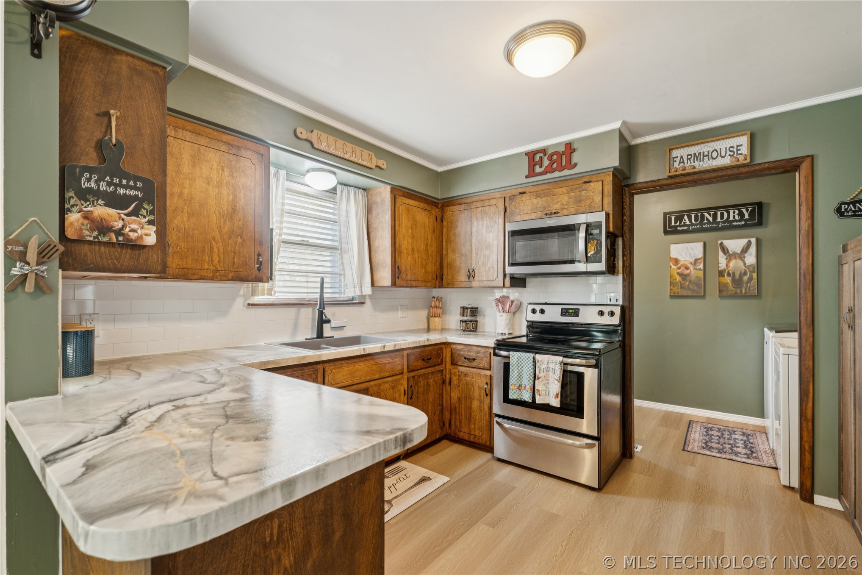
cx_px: 431
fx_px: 383
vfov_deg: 73.8
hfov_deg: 96.7
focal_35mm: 16
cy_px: 288
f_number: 5.6
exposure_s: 1/13
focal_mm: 16
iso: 640
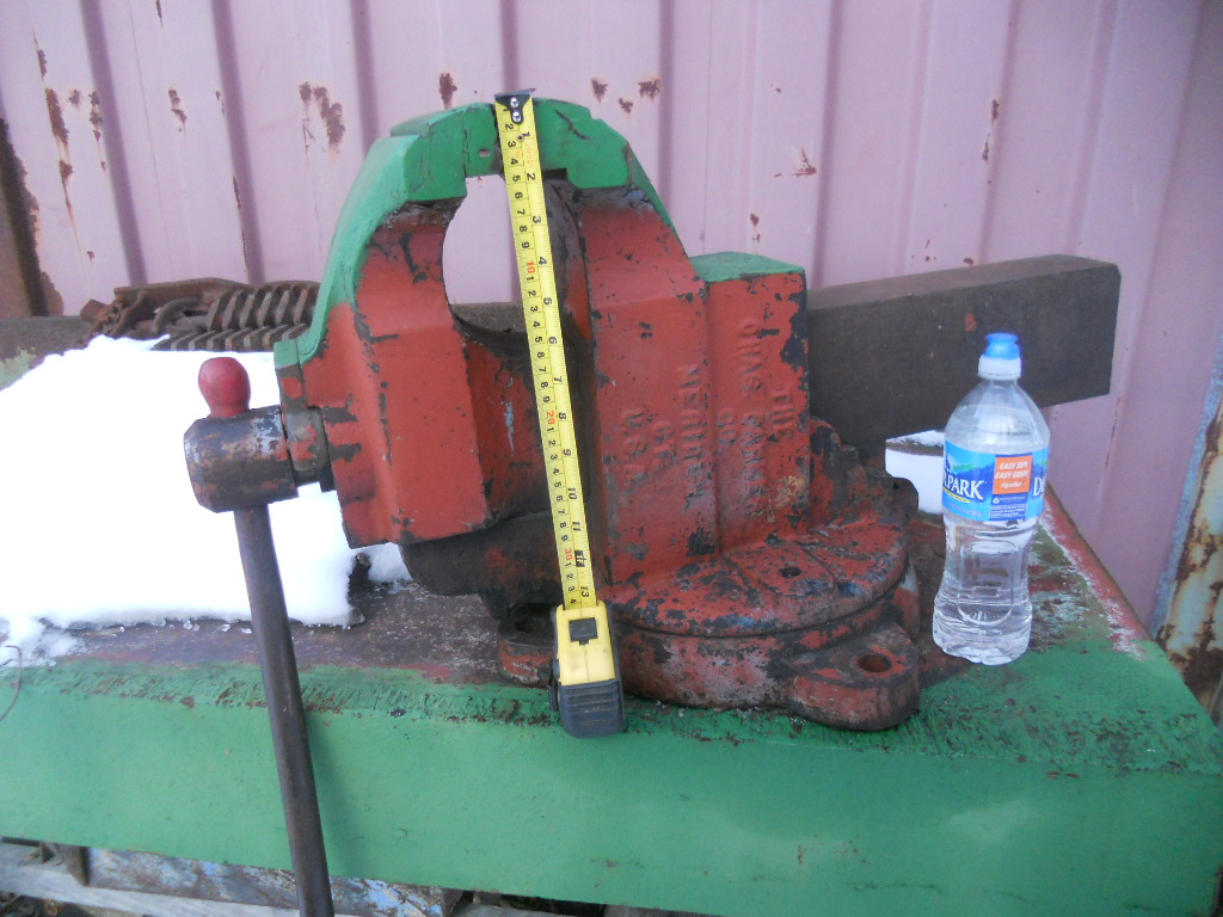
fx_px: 954
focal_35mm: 27
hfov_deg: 65.3
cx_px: 612
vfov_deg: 51.4
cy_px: 458
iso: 400
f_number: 3.2
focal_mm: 4.9
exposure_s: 1/100
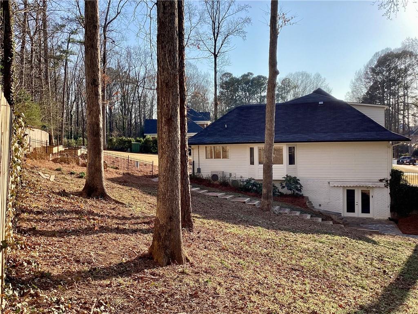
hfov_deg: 58.4
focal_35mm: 31
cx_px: 209
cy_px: 157
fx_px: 374
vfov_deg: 45.4
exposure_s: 1/458
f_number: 2.4
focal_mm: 3.3
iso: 25
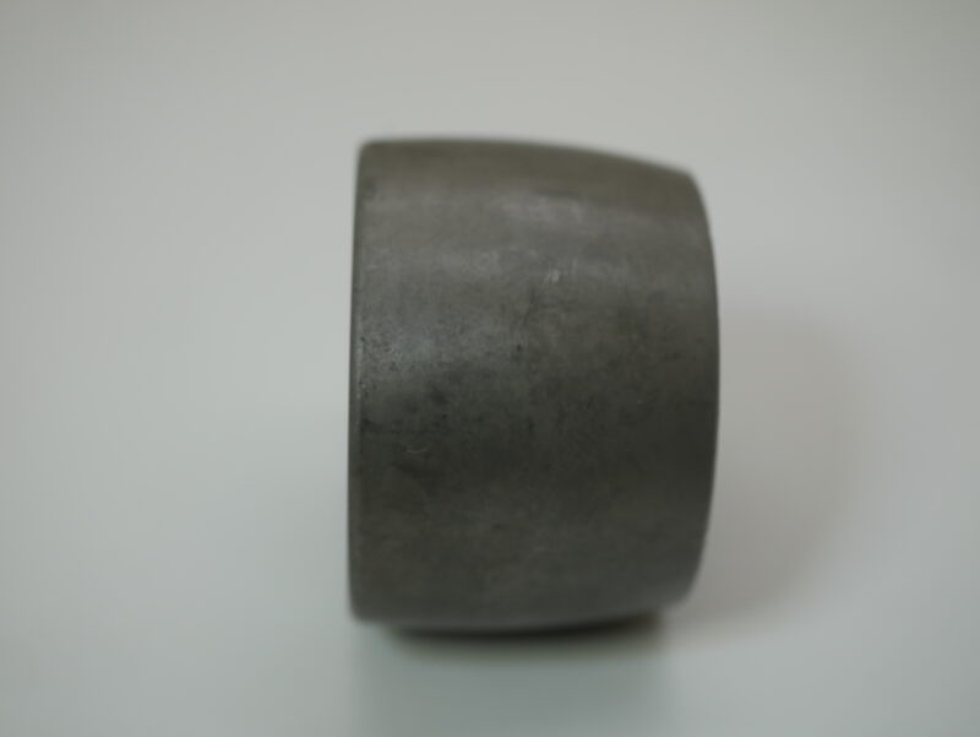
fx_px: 1700
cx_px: 490
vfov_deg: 24.4
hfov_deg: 32.2
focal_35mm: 60
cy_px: 368
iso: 200
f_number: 3.5
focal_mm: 30
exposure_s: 1/160
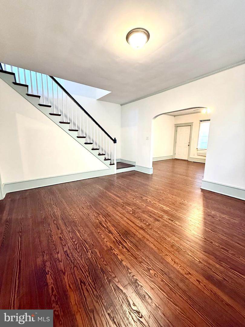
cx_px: 122
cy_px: 164
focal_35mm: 14
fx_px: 132
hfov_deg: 85.7
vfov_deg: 102.1
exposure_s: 1/60
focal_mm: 2.22
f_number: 2.2
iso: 640
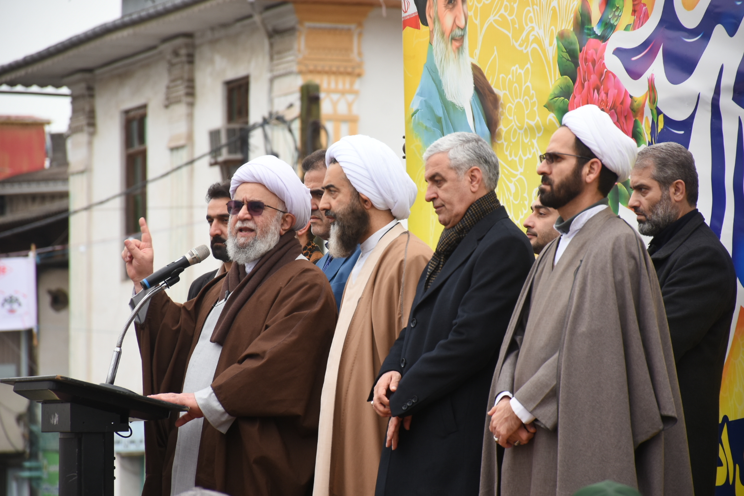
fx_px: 4340
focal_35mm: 210
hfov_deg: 9.8
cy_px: 248
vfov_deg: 6.5
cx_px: 372
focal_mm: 140
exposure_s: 1/100
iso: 320
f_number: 5.6
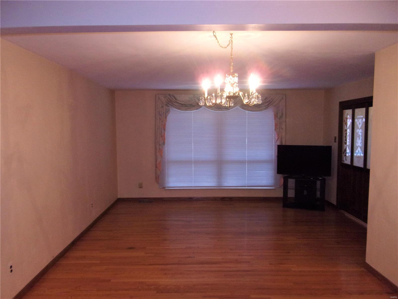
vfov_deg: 49.7
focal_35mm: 28
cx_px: 199
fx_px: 322
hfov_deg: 63.4
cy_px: 150
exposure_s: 1/34
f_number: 3.9
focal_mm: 5.1
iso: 320
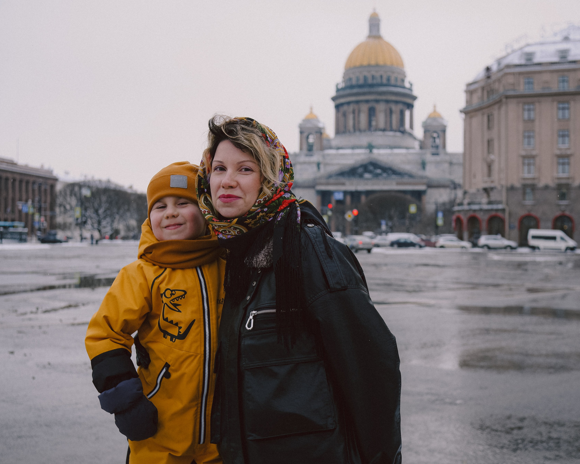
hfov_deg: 45.8
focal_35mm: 40
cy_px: 232
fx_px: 687
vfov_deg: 37.3
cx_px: 294
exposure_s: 1/1250
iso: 200
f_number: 2.8
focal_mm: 23
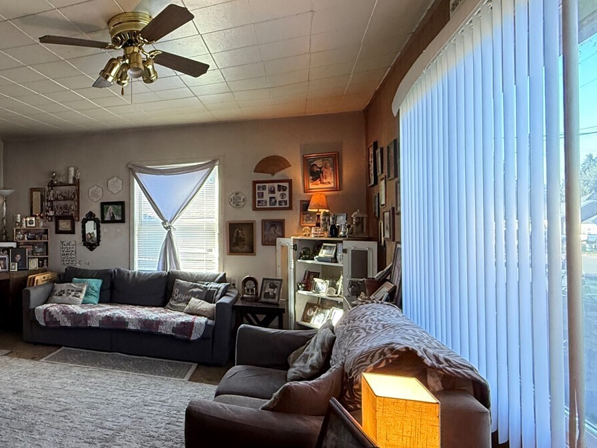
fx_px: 431
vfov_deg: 54.9
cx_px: 123
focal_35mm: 25
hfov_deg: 63.6
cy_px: 228
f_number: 2.2
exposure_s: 1/60
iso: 400
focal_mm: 2.22
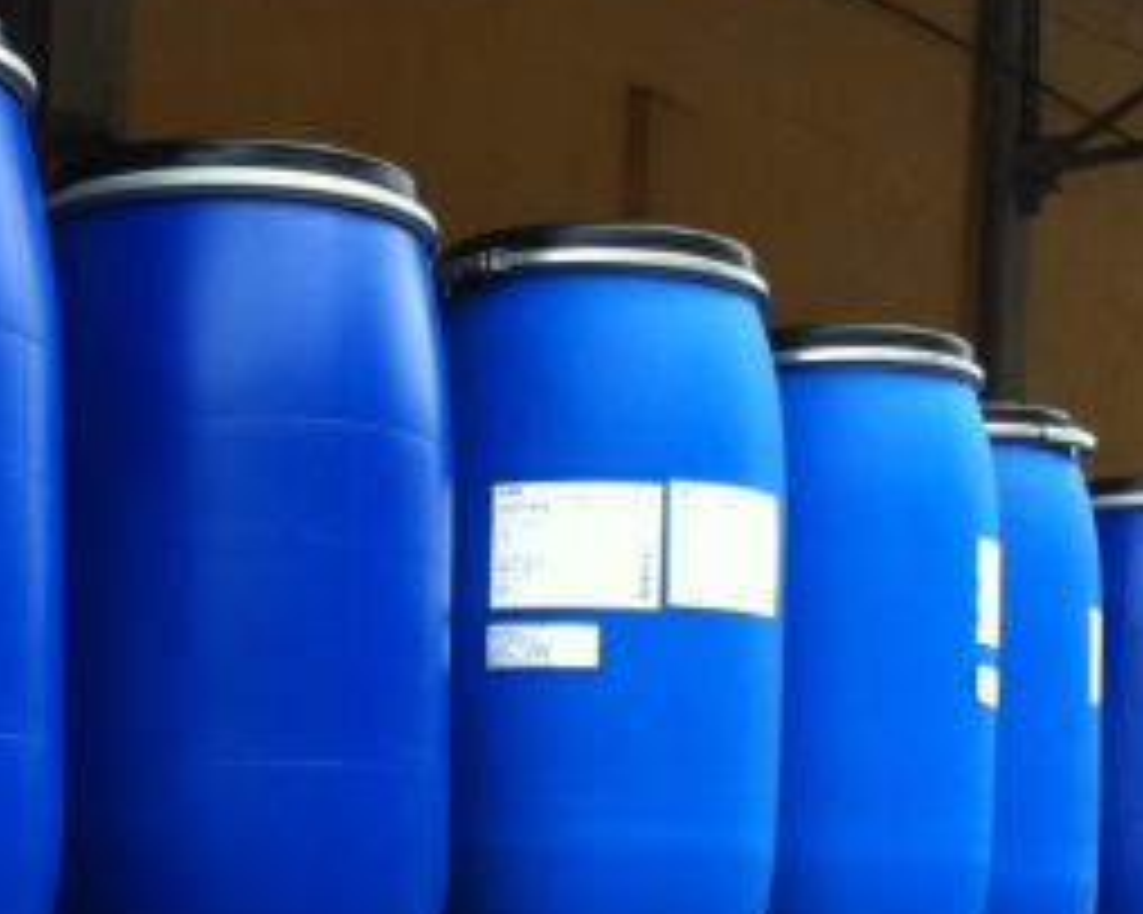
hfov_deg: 21.5
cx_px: 430
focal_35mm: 89
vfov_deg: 16.6
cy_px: 1051
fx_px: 3010
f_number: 2.8
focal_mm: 3.85
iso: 80
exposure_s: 1/269
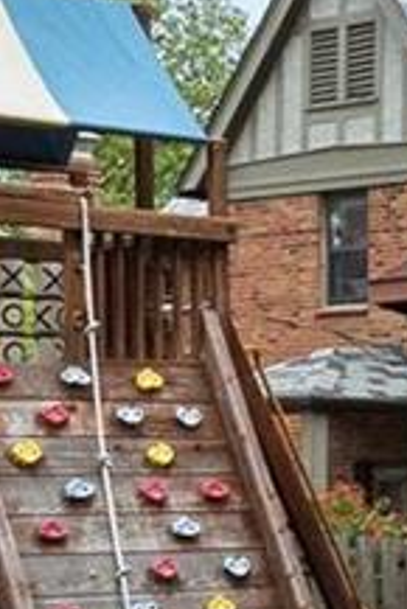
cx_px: 1165
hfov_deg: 9.5
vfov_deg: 17.0
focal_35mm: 118
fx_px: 1998
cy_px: 570
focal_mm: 8
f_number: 7.1
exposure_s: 1/640
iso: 400
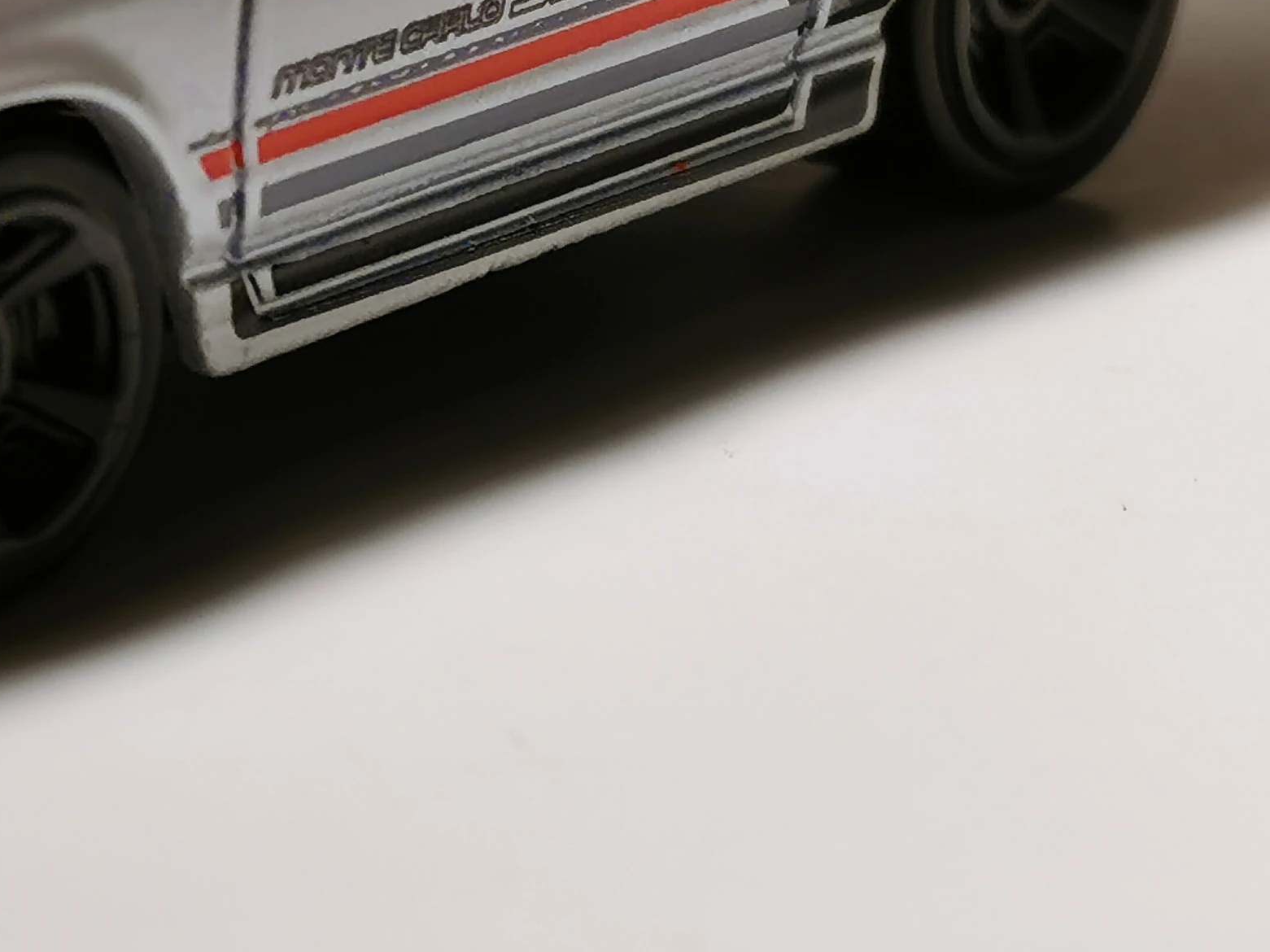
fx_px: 6602
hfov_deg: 10.9
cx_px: 54
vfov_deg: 8.2
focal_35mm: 180
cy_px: -42
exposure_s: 1/100
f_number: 1.8
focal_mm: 5.58
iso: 64
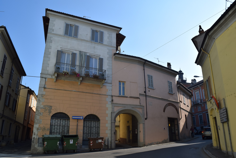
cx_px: 118
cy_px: 79
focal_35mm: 27
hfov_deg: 67.4
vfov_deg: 47.9
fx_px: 177
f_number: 10
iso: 200
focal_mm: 18
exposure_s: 1/400
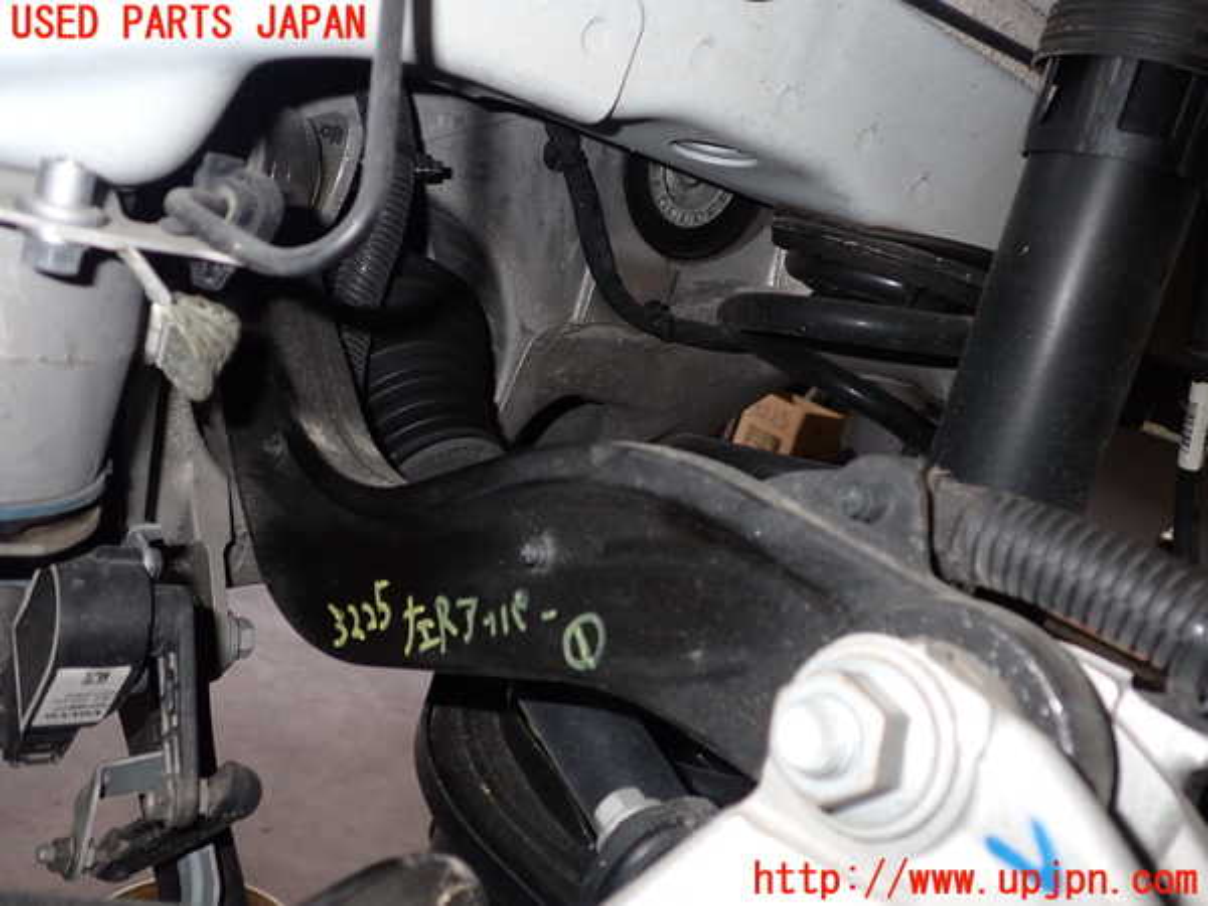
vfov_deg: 46.8
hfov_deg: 60.0
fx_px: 1047
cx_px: 604
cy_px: 453
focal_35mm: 30
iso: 200
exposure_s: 1/30
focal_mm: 5.4
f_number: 6.3
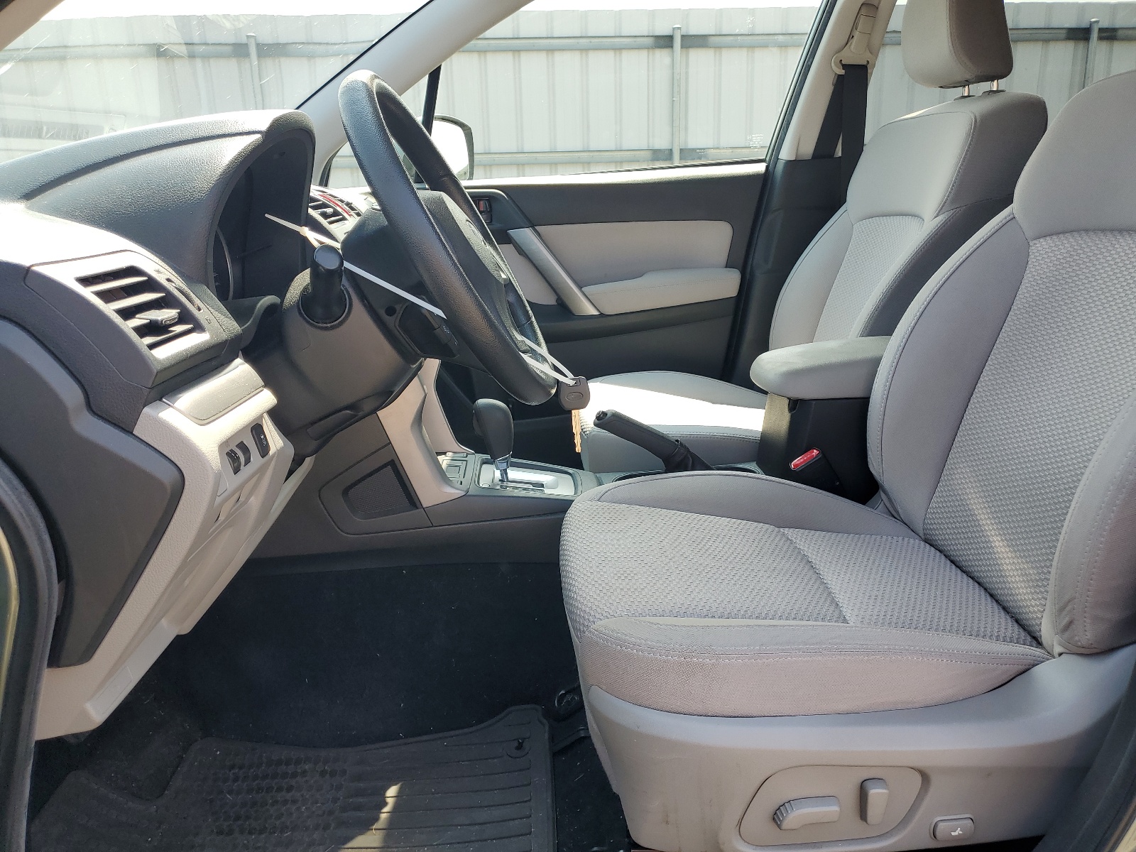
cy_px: 426
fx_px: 853
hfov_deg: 67.3
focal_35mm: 26
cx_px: 568
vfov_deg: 53.1
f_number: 1.5
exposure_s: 1/526
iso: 50
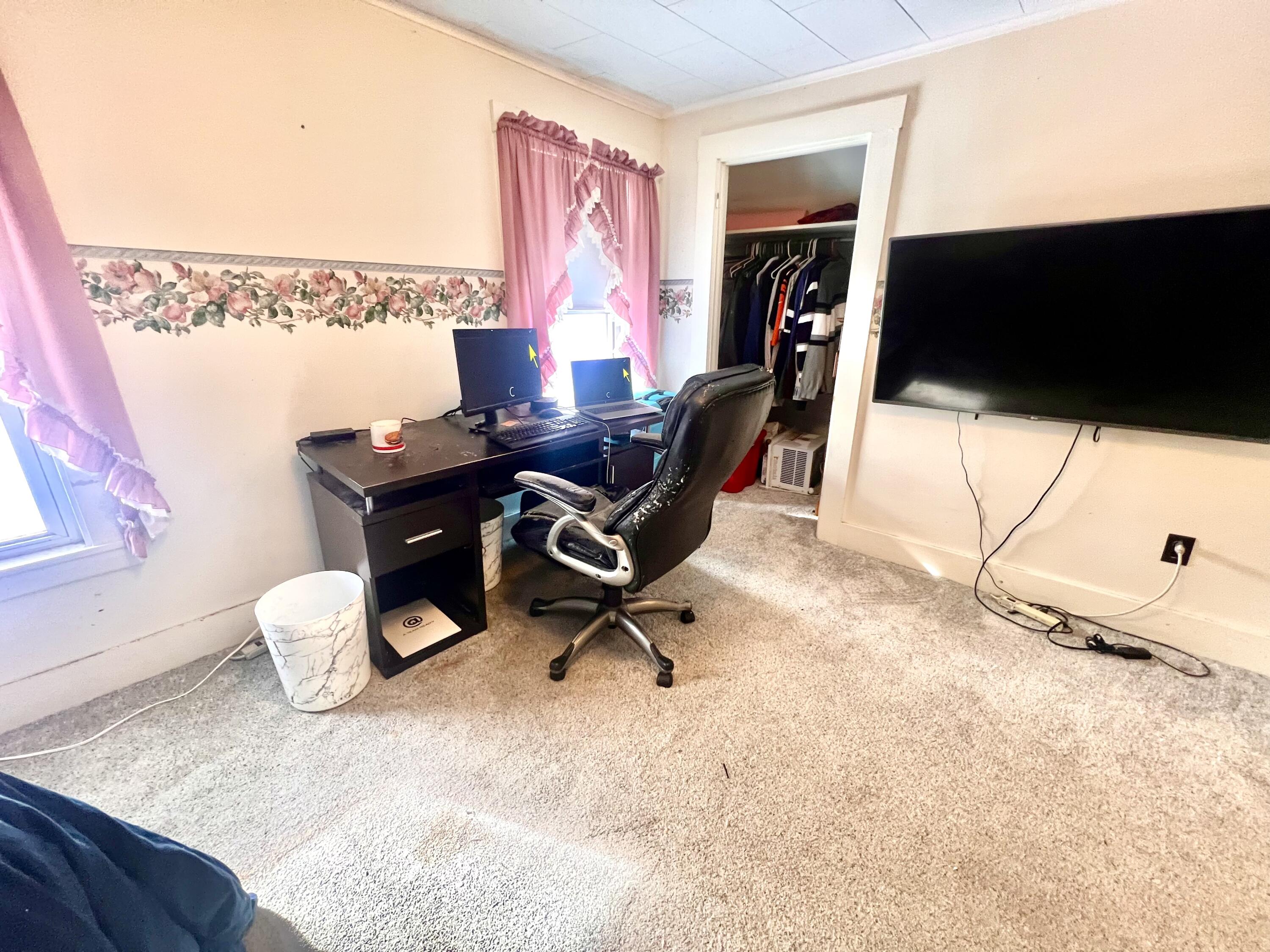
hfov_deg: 106.2
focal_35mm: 13
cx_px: 635
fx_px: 477
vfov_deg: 89.9
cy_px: 476
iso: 320
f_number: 1.8
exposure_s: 1/60
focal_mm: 1.57
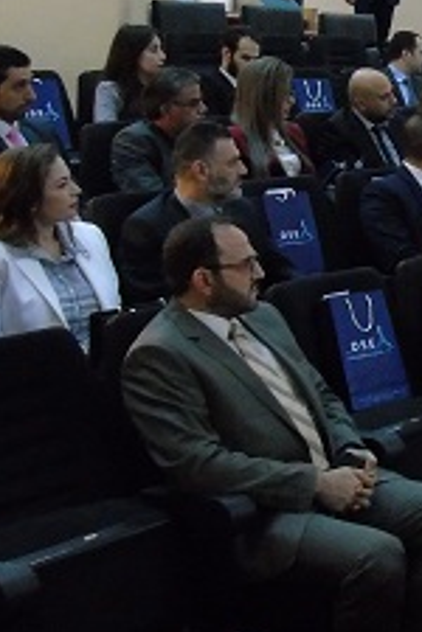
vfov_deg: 29.7
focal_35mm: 67
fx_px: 1178
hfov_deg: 18.3
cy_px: 184
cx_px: 613
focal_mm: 5.2
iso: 800
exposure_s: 1/15
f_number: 3.6
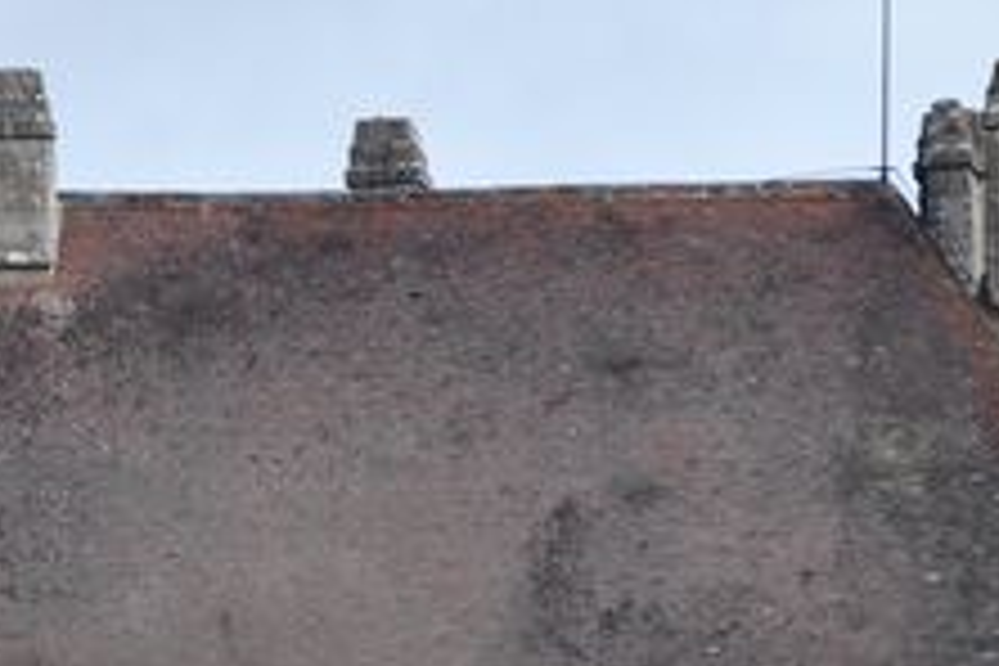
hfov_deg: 2.8
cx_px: -194
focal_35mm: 743
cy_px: 1130
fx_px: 20627
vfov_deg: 1.8
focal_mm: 105
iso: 200
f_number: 6.3
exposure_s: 1/640
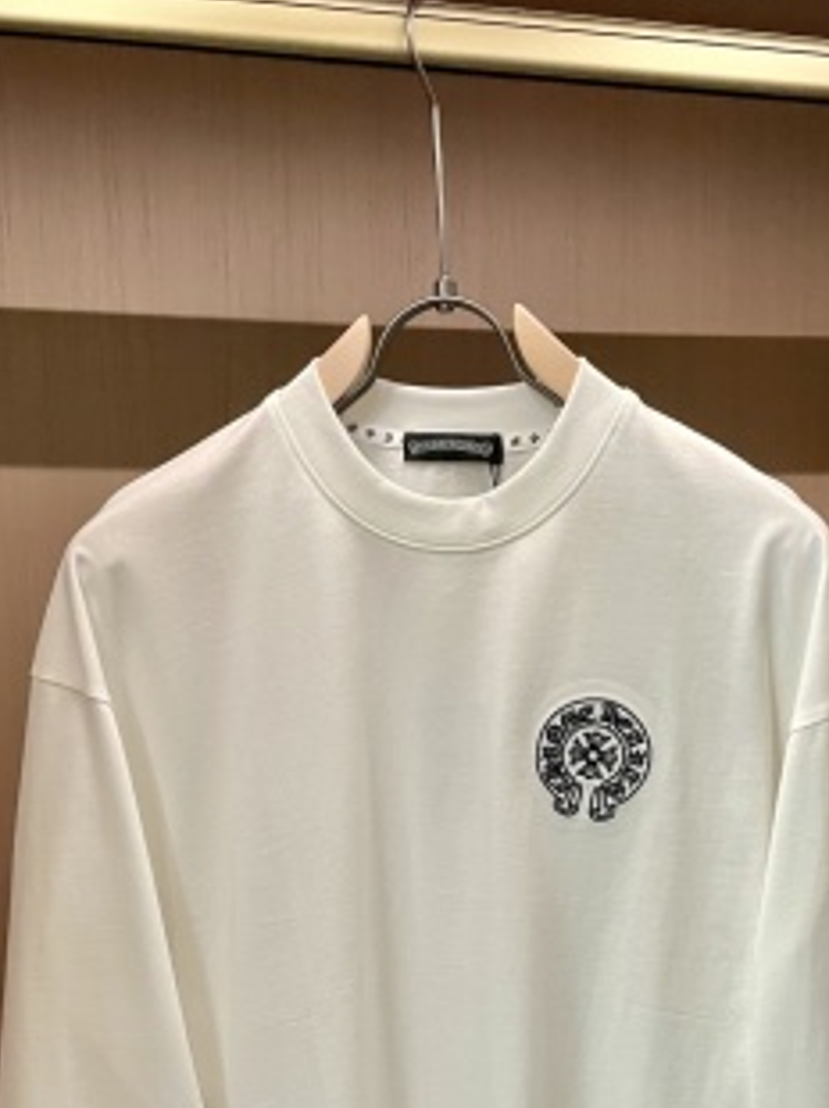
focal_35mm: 42
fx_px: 1343
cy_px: 836
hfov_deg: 34.2
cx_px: 481
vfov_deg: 43.3
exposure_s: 1/60
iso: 160
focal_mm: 4.2
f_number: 1.6
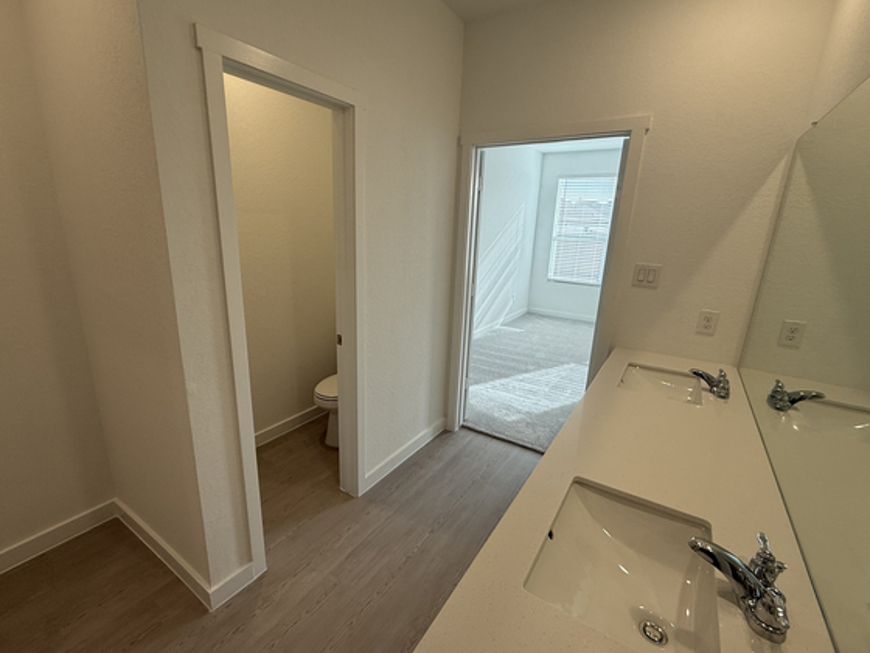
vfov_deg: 78.1
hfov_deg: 94.5
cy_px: 331
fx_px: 402
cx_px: 423
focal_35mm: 16
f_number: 2.2
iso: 64
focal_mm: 2.22
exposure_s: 1/123
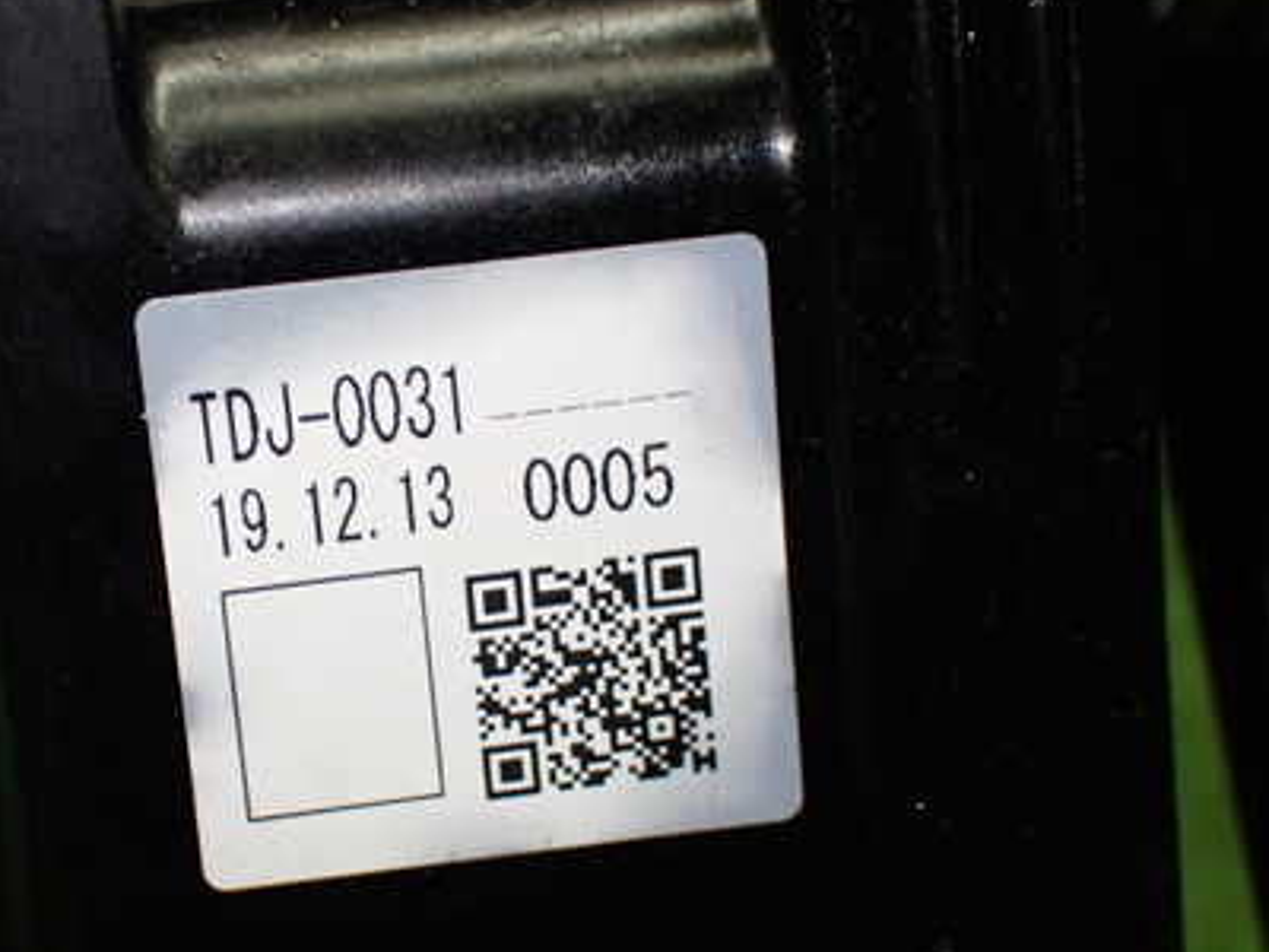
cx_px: 463
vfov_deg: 18.2
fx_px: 2969
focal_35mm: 81
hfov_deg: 24.0
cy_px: 543
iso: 800
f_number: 3.3
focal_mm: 9.65
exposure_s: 1/125
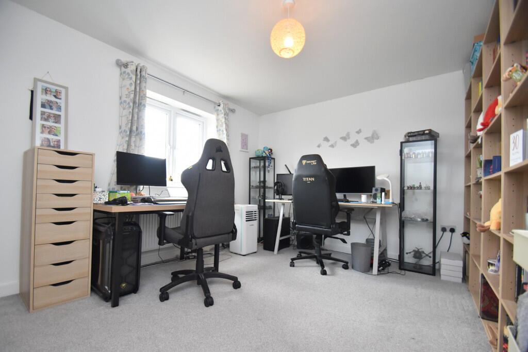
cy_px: 176
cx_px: 264
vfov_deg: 77.3
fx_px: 220
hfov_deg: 100.4
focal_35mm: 15
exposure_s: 1/200
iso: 800
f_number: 3.5
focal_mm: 10
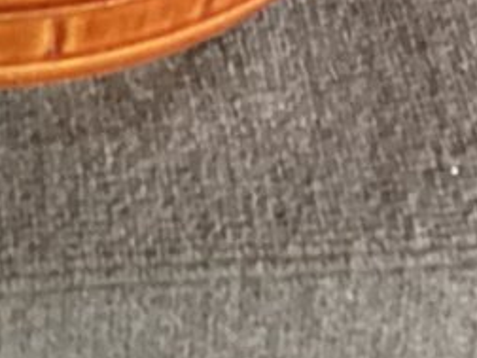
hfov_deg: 10.6
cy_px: -702
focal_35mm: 186
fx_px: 2563
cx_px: 113
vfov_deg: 7.1
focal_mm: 3.3
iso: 400
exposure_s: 1/40
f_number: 2.4
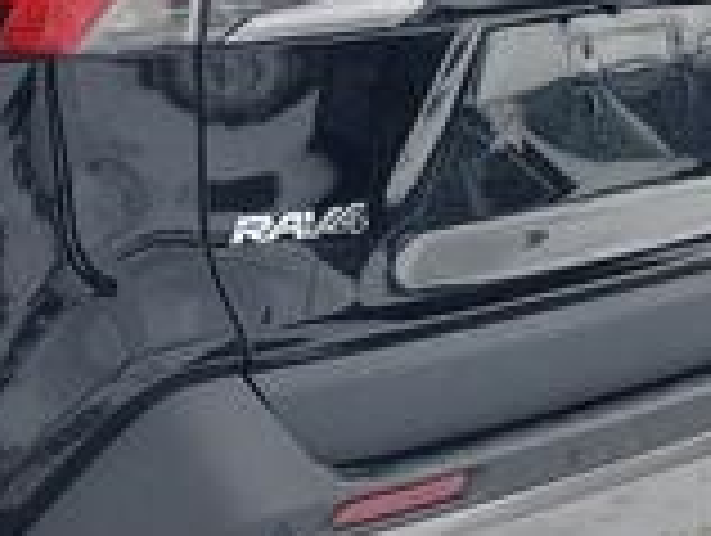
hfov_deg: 17.9
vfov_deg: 14.1
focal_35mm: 105
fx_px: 2160
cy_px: 162
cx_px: -99
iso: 50
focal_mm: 4.3
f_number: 2.4
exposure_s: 1/227
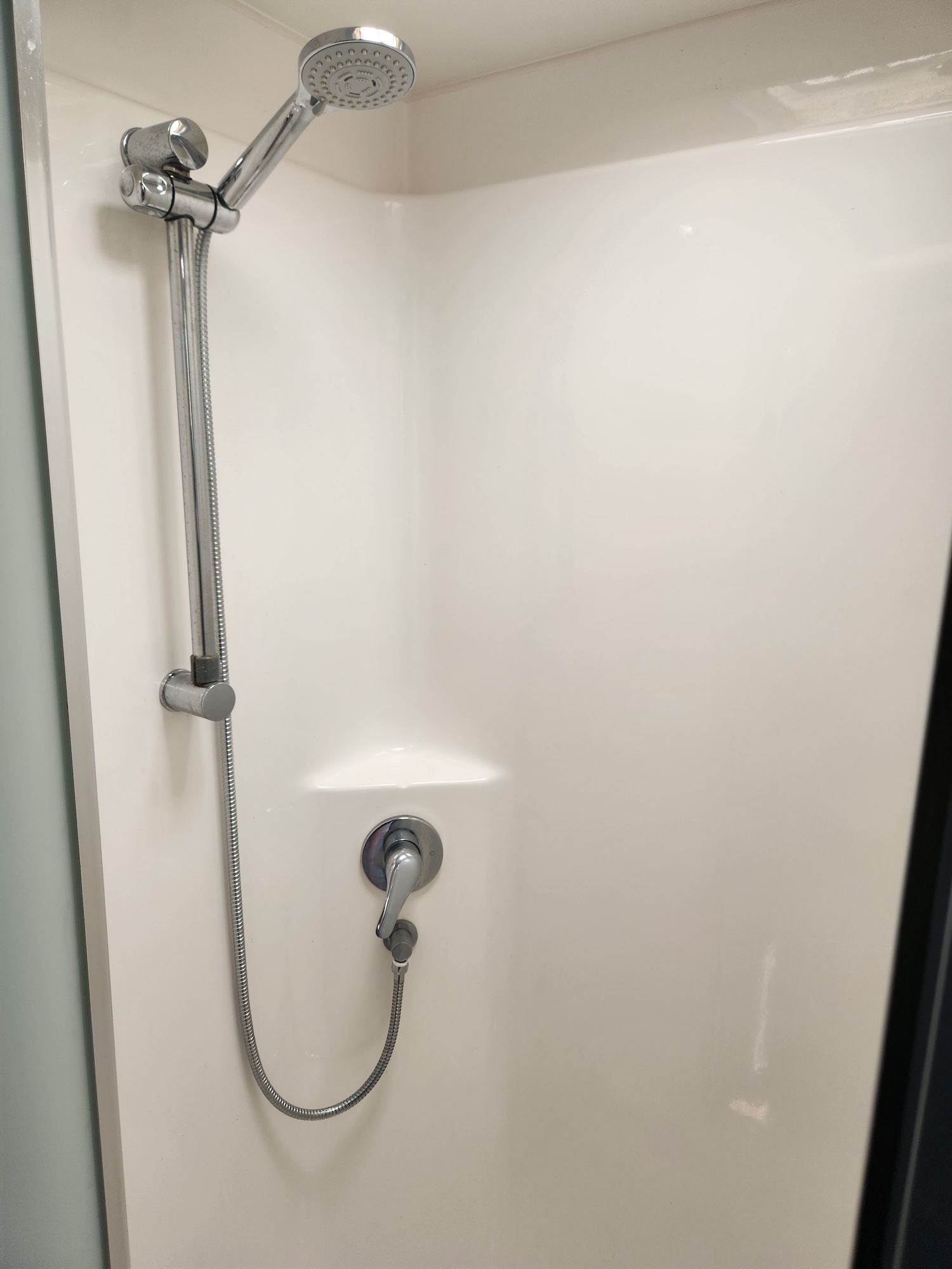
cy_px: 634
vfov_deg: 73.9
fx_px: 843
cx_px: 476
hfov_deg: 58.9
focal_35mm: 23
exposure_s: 1/180
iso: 40
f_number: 1.8
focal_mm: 5.4
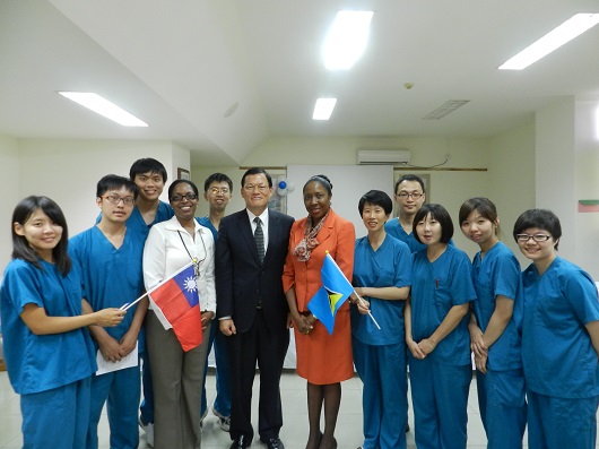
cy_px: 224
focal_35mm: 23
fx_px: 398
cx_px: 300
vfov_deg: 58.8
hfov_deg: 73.9
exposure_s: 1/25
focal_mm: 4
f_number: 3.4
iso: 400
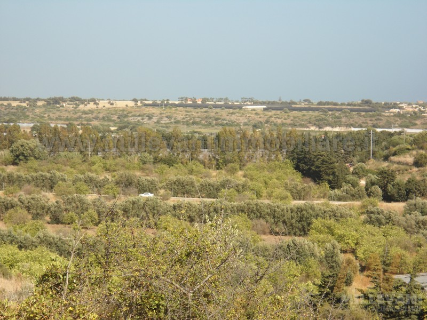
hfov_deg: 18.7
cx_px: 214
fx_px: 1295
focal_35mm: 105
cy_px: 160
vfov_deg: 14.1
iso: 80
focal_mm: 18.8
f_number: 5.9
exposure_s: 1/320
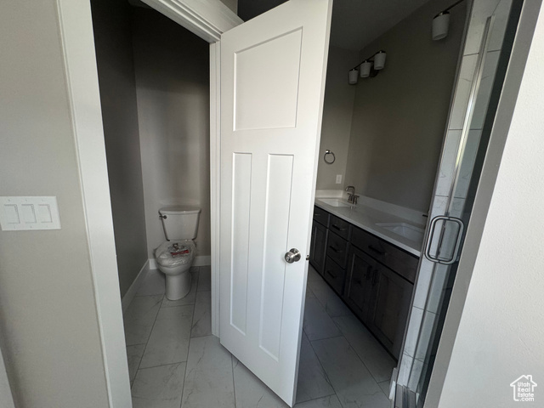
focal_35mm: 14
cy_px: 204
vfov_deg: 85.7
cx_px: 272
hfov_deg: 102.1
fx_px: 220
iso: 200
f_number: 2.2
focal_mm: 2.22
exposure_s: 1/120
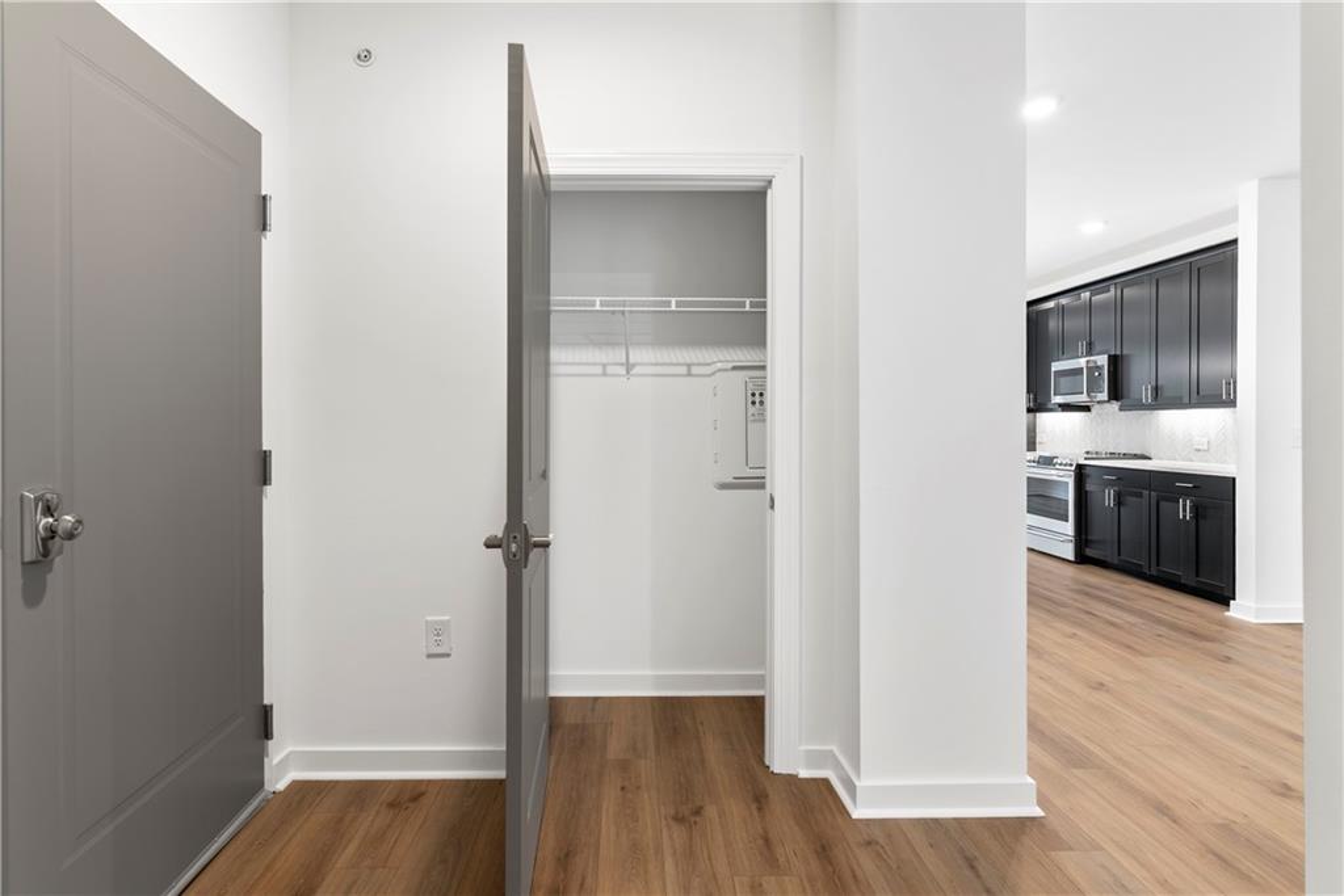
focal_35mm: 18
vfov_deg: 67.4
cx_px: 672
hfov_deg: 90.0
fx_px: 672
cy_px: 448
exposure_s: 1
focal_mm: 18
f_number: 8
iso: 250
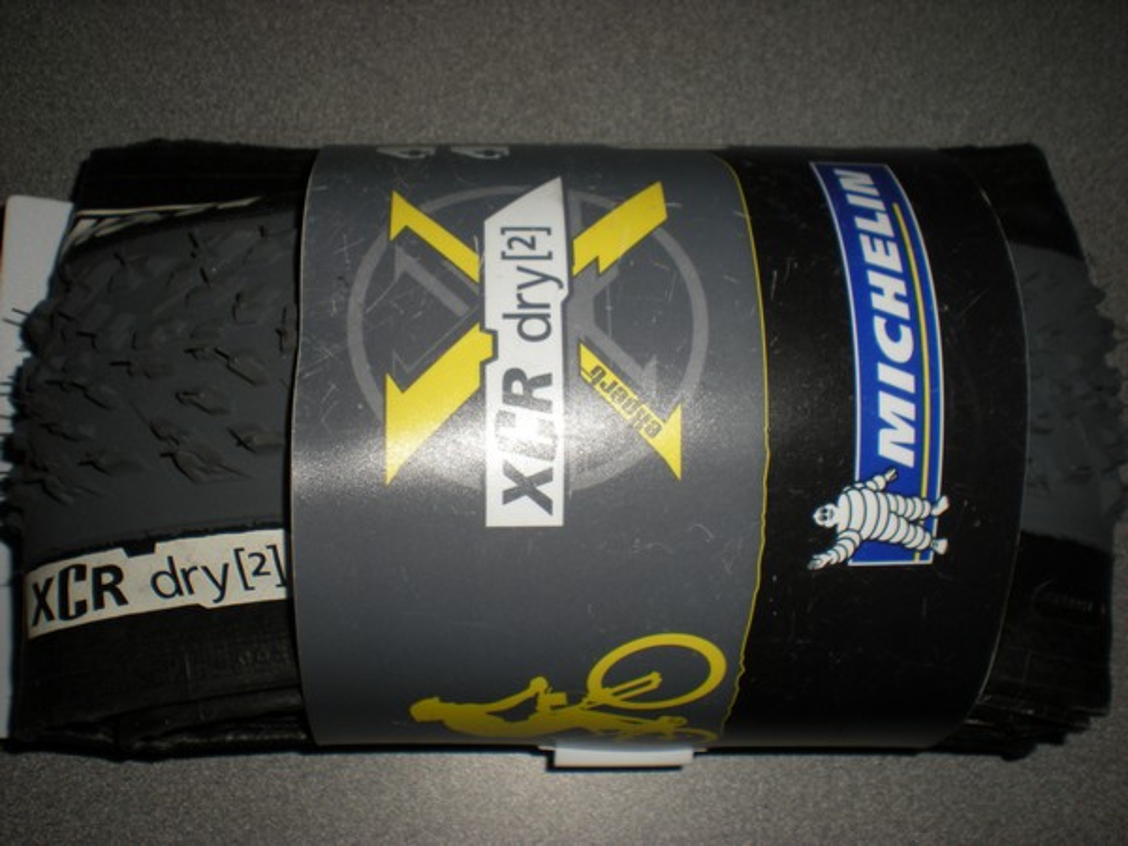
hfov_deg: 49.0
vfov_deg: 37.7
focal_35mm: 38
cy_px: 423
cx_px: 564
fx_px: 1238
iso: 64
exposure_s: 1/60
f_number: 4.6
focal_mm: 6.3
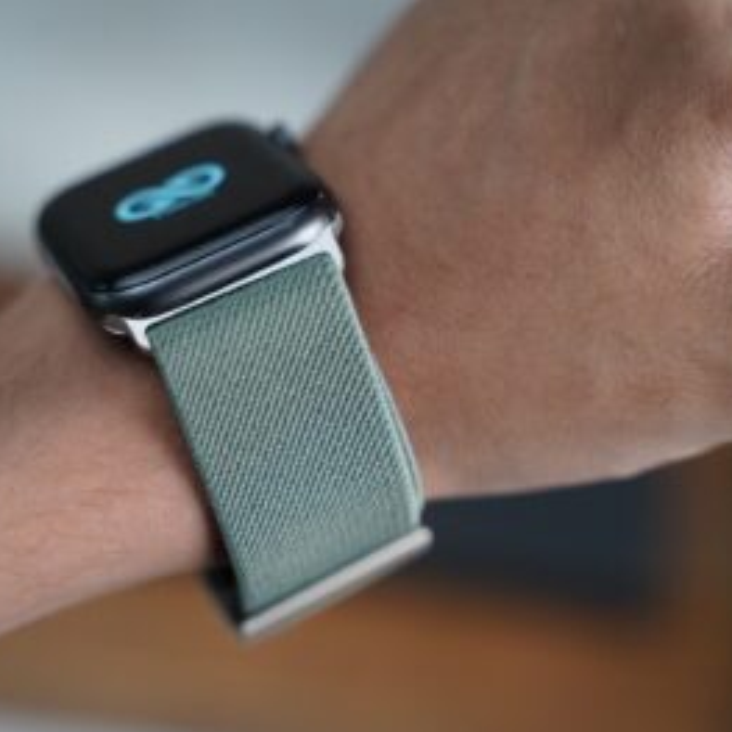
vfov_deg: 20.6
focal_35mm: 84
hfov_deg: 20.6
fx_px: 2010
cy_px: 369
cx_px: 259
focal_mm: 65
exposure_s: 1/200
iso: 2000
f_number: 2.8
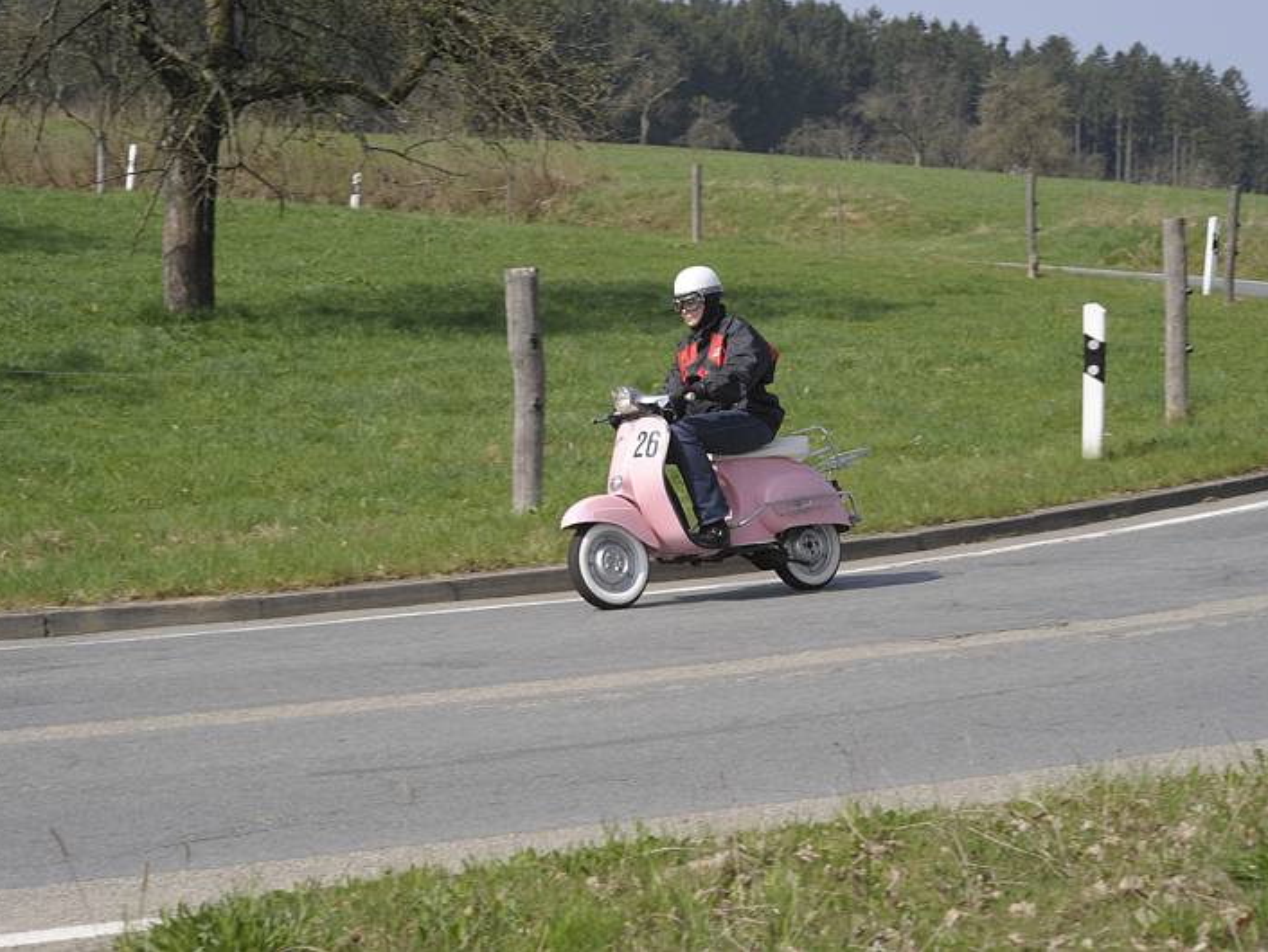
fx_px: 3114
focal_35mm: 85
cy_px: 475
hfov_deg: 23.0
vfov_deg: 17.4
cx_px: 651
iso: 200
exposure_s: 1/250
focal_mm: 78
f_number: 11
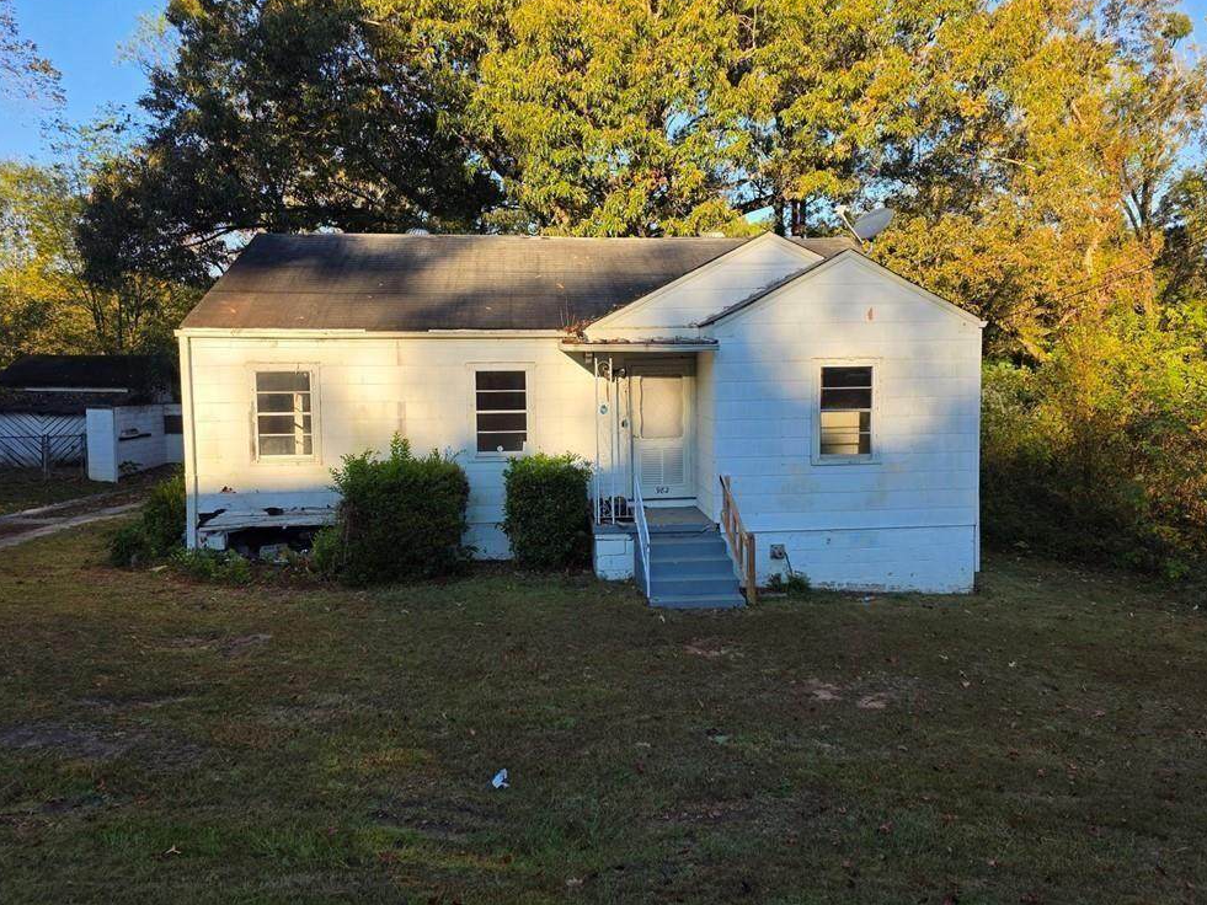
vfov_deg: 56.8
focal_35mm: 24
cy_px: 434
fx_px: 837
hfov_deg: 71.6
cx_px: 604
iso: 80
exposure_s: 1/2082
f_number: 1.7
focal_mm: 6.3
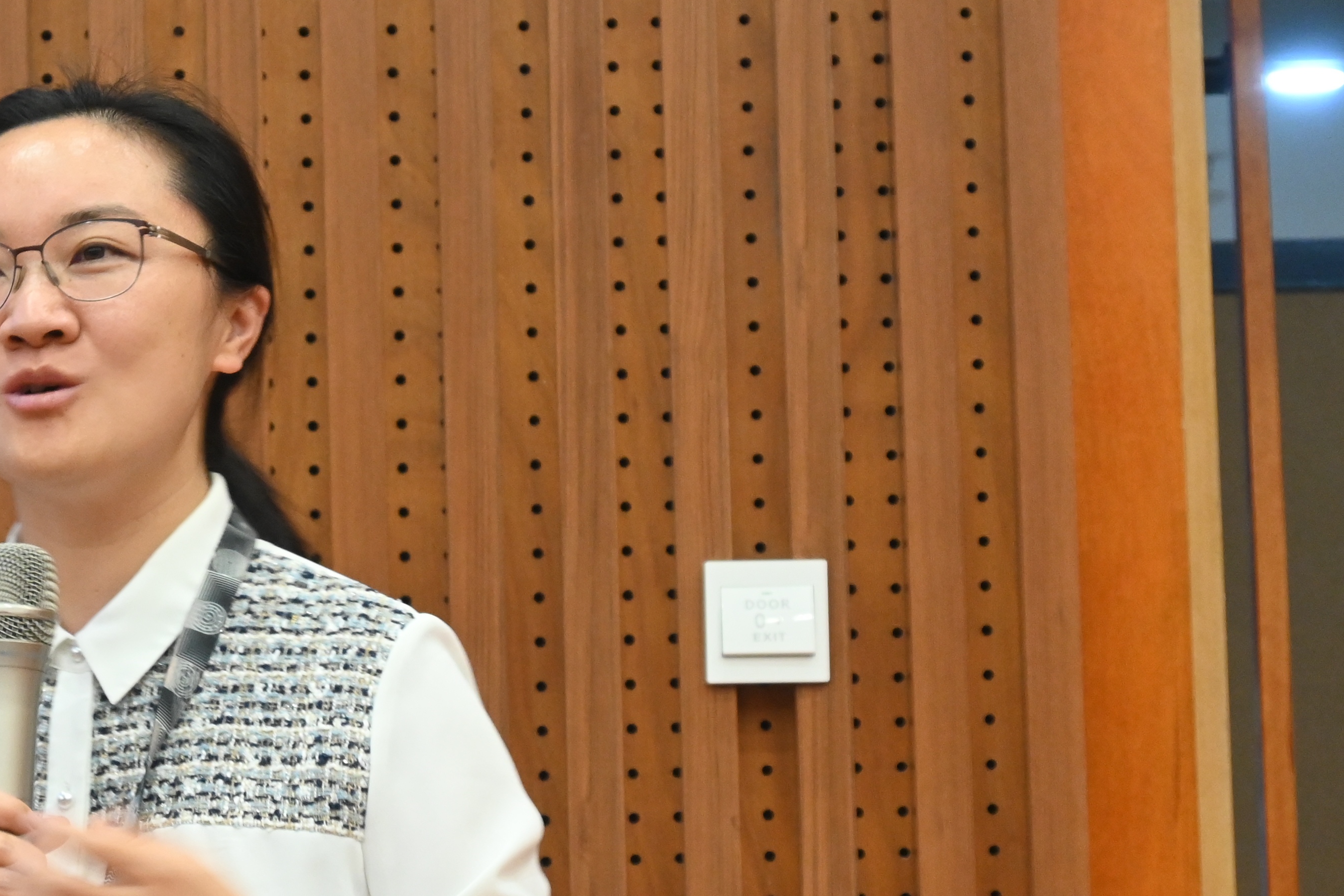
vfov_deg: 8.8
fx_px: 5824
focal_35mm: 156
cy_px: 491
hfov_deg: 13.1
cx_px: 134
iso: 1600
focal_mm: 50
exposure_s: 1/13
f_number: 6.3
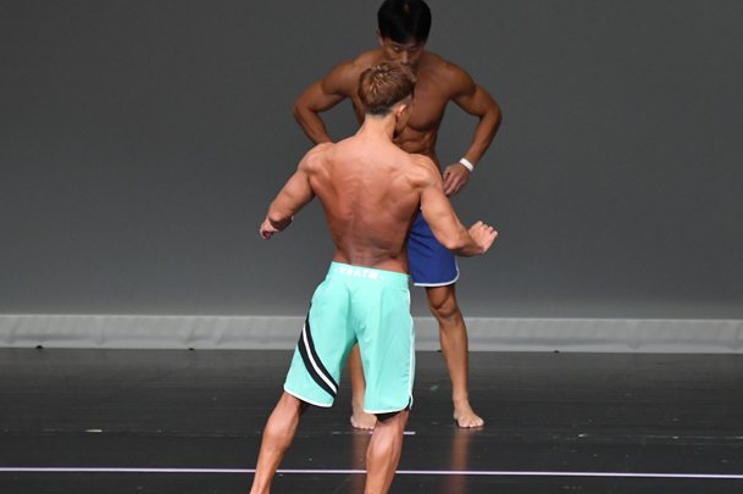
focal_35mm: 401
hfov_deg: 5.1
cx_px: 454
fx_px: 8269
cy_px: 282
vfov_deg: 3.4
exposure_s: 1/400
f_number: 5.6
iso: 4000
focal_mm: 210
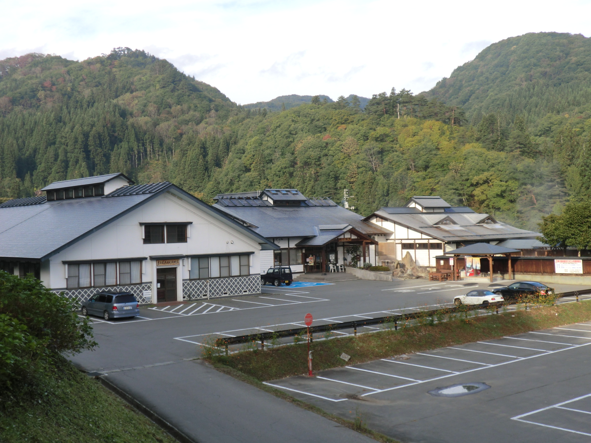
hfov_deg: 42.1
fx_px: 768
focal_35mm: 45
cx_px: 296
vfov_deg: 32.2
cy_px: 222
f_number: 4.3
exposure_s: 1/160
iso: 50
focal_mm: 8.2
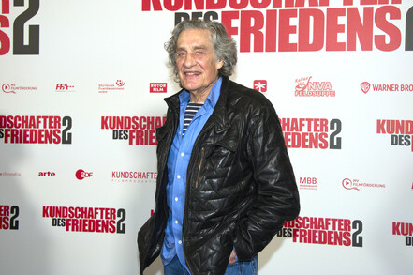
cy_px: 138
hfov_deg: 42.8
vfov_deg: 29.2
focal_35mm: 46
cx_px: 210
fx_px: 527
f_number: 6.3
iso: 1600
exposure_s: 1/125
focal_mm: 45
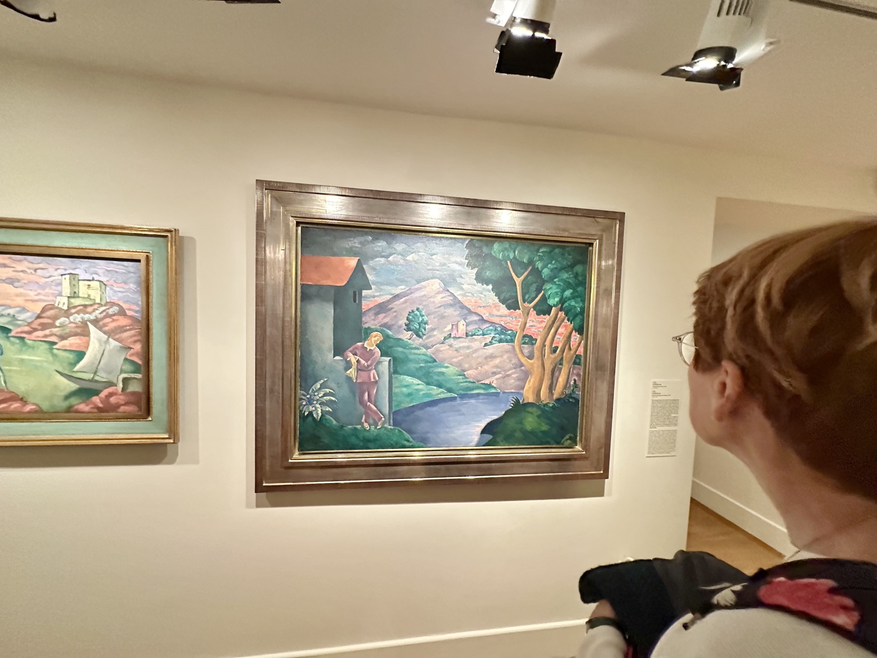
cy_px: 329
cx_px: 438
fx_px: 355
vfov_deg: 85.7
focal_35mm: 14
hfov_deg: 102.1
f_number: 2.2
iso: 800
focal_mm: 2.22
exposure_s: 1/50
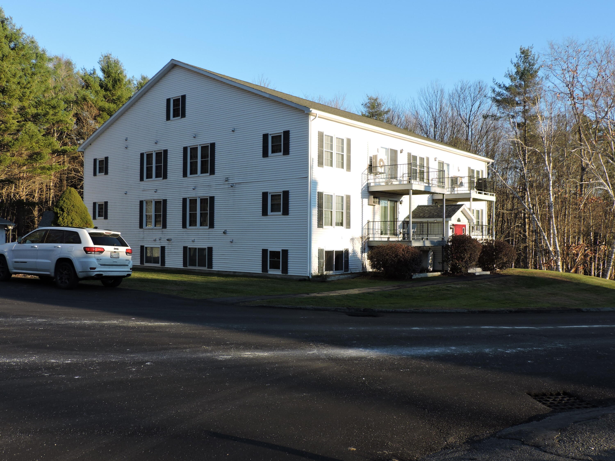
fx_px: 586
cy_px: 230
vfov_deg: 42.9
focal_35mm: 33
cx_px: 308
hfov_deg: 55.4
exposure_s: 1/400
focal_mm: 5.9
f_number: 3.2
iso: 100
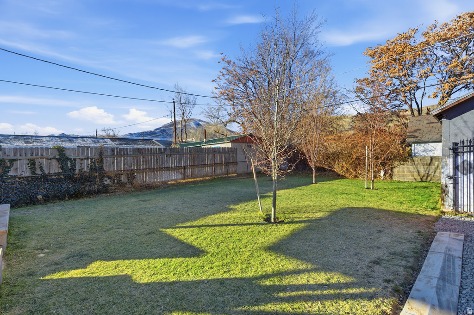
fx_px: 210
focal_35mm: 16
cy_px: 158
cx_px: 237
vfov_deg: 73.7
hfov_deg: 96.8
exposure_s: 1/8000
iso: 800
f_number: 8
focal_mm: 16
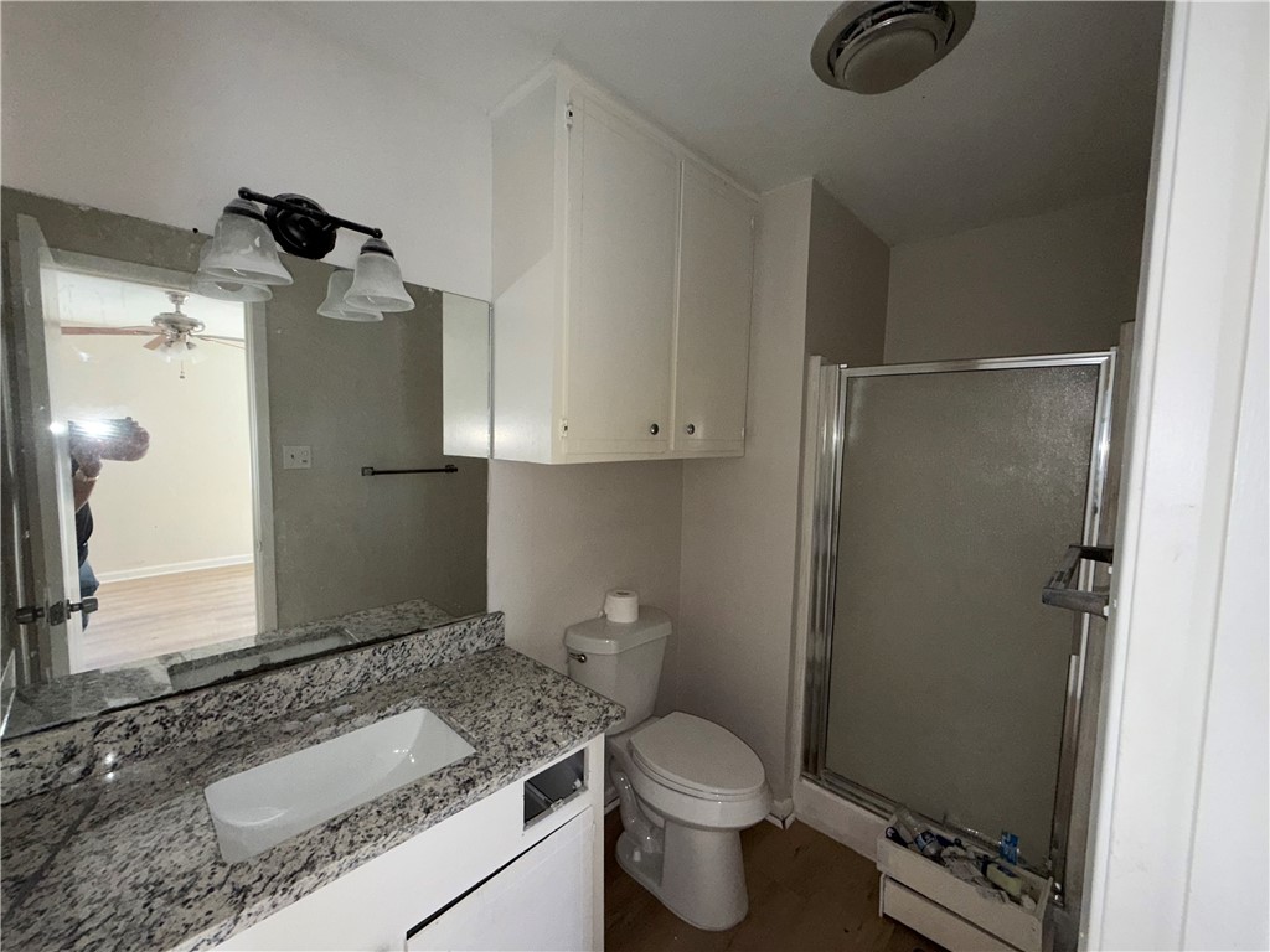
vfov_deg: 85.7
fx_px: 514
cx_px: 635
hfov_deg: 102.1
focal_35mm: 14
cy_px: 476
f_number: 2.2
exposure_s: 1/63
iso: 125
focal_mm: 2.22
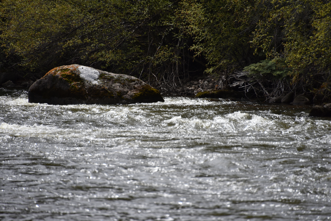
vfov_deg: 4.6
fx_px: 2759
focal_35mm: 300
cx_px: 166
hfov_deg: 6.9
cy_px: 110
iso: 110
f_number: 5.6
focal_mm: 300
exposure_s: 1/640
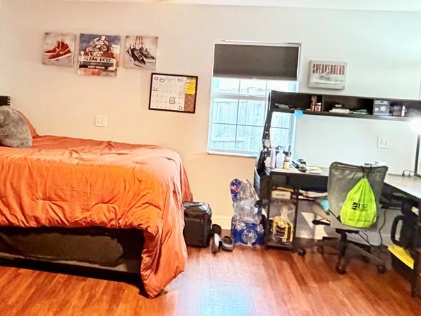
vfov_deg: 38.3
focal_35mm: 37
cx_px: 130
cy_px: 106
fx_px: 450
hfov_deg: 49.0
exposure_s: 1/60
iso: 800
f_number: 2.2
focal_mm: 2.22
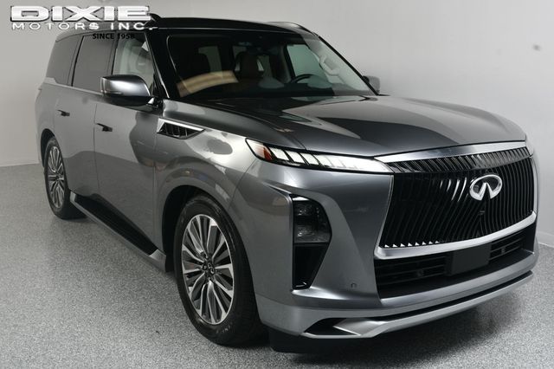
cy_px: 184
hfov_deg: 53.2
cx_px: 277
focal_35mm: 36
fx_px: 554
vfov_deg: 36.8
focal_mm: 24
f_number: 11
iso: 100
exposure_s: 1/160
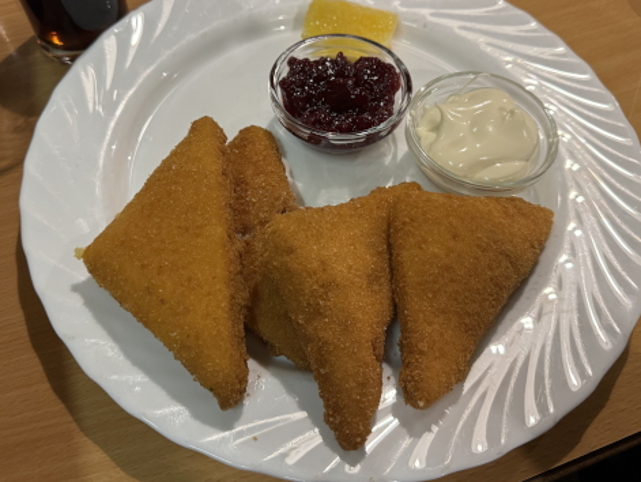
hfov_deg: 63.4
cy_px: 223
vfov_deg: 49.8
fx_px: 519
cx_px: 340
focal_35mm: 28
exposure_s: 1/50
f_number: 1.78
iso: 400
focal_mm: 6.76
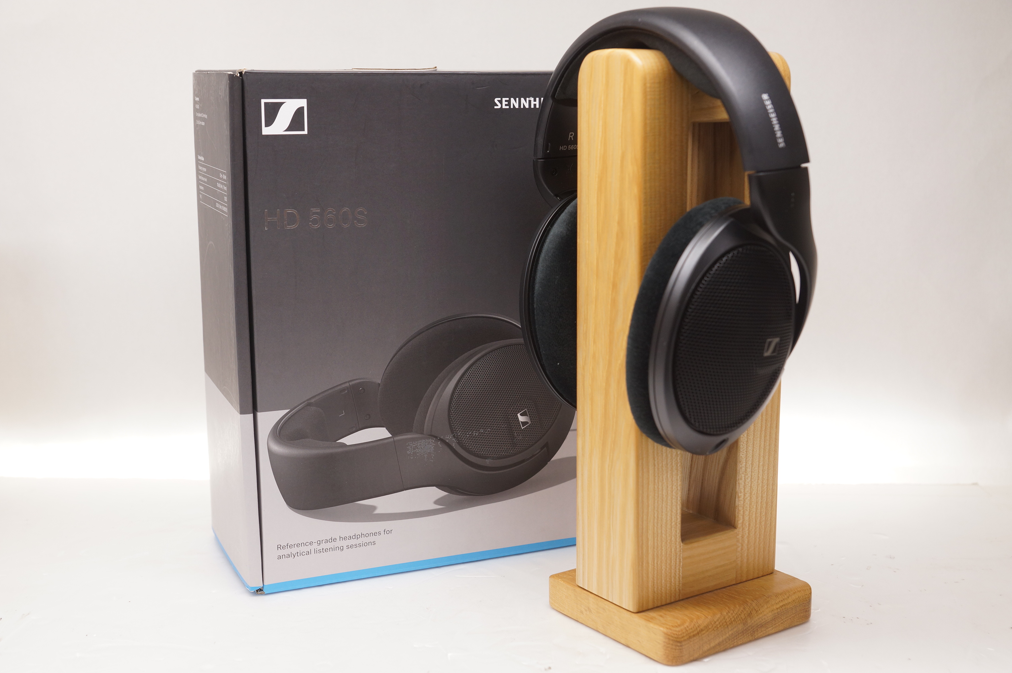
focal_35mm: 45
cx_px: 506
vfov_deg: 29.8
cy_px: 336
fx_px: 1264
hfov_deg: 43.6
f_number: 5
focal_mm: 30
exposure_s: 1/60
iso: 200
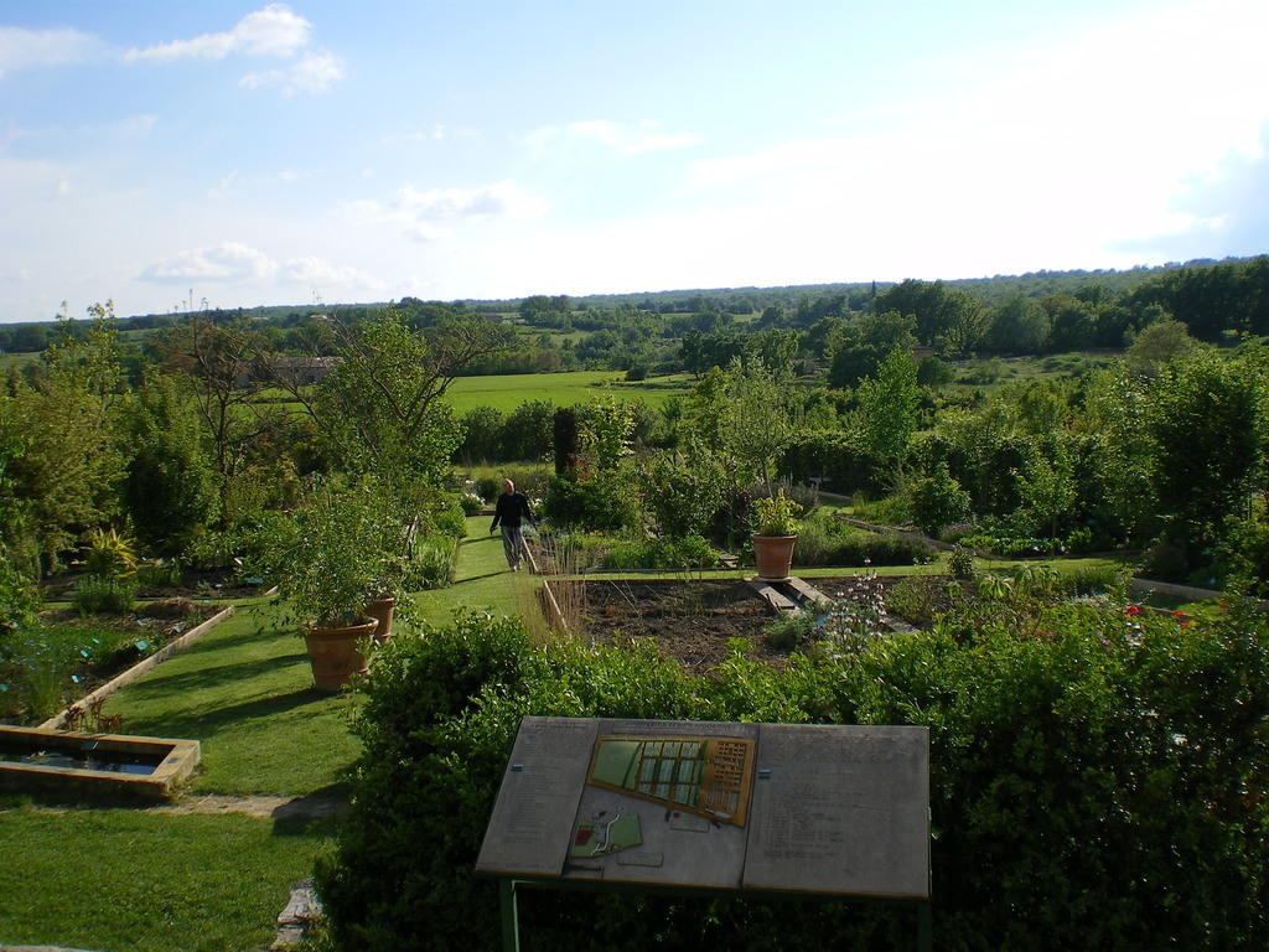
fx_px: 1393
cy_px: 476
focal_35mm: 38
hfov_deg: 49.0
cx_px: 634
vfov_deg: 37.7
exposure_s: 1/400
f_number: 4.6
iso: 64
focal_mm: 6.3
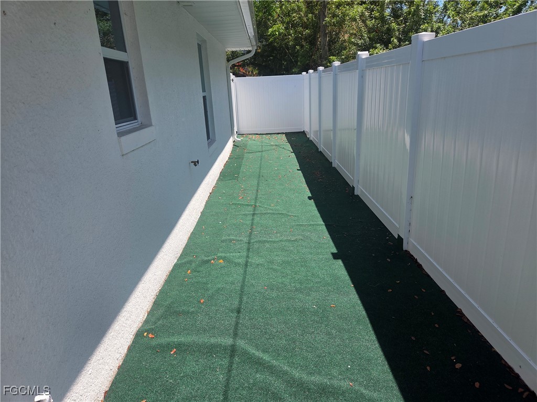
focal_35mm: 23
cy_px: 201
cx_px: 268
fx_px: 357
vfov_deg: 58.9
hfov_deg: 73.9
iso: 80
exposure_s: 1/3372
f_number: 1.8
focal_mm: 5.4
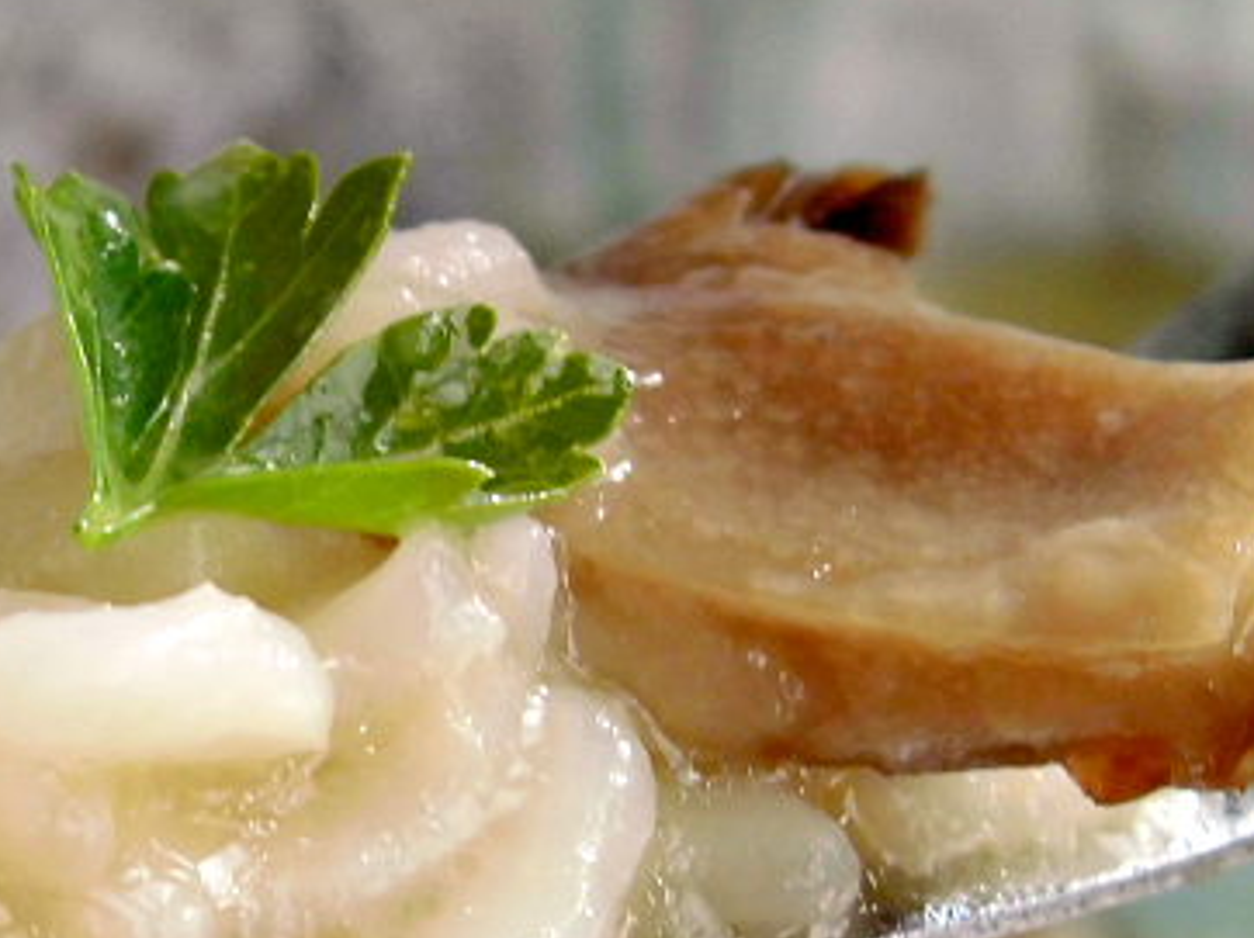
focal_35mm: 133
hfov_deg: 14.7
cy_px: 810
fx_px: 4815
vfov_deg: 11.1
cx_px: 139
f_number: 3.4
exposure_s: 1/125
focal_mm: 8.3
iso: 100
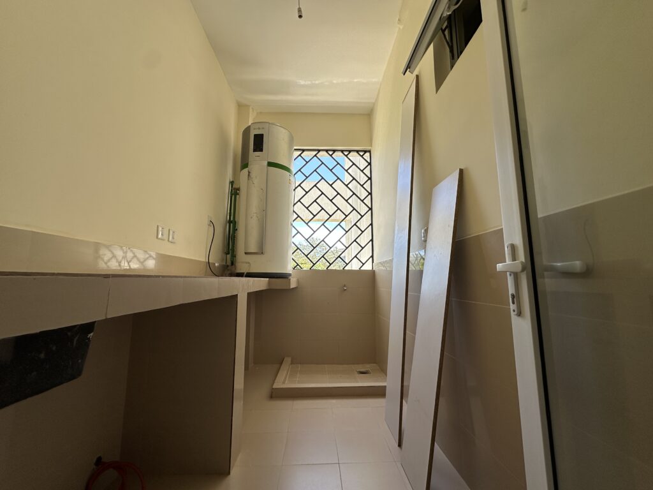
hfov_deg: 102.1
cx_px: 326
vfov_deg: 85.7
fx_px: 264
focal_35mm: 14
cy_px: 245
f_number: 2.2
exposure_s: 1/168
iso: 40
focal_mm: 2.22
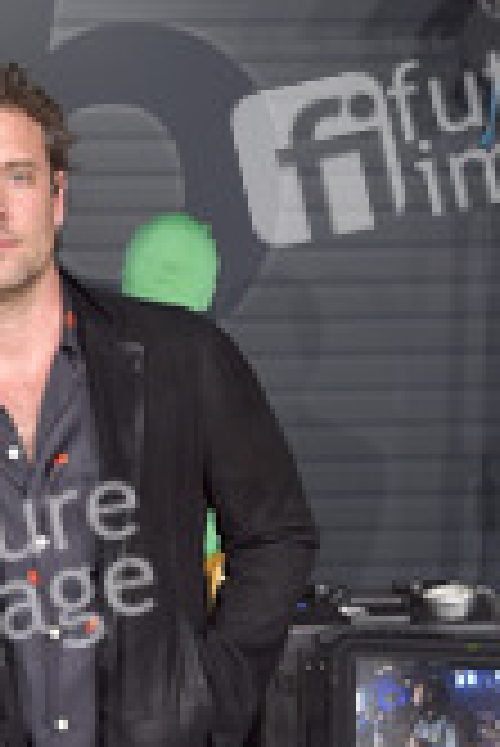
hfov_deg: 12.8
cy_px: 814
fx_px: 2204
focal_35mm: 106
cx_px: 56
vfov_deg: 18.5
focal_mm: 44
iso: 320
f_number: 6.3
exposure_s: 1/250
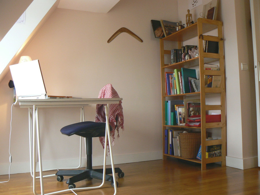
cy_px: 98
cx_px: 130
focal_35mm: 36
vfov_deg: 39.7
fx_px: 270
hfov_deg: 51.4
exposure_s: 1/30
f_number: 2.8
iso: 160
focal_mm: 6
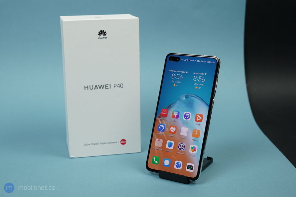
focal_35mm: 47
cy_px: 98
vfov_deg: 28.6
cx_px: 148
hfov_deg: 41.9
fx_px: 386
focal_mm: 47
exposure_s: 1/100
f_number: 6.3
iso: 500
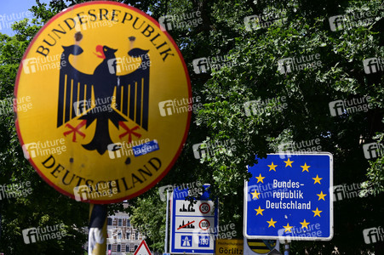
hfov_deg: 30.1
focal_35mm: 67
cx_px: 192
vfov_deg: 20.3
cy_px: 128
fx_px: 714
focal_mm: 67
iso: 100
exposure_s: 1/250
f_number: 7.1
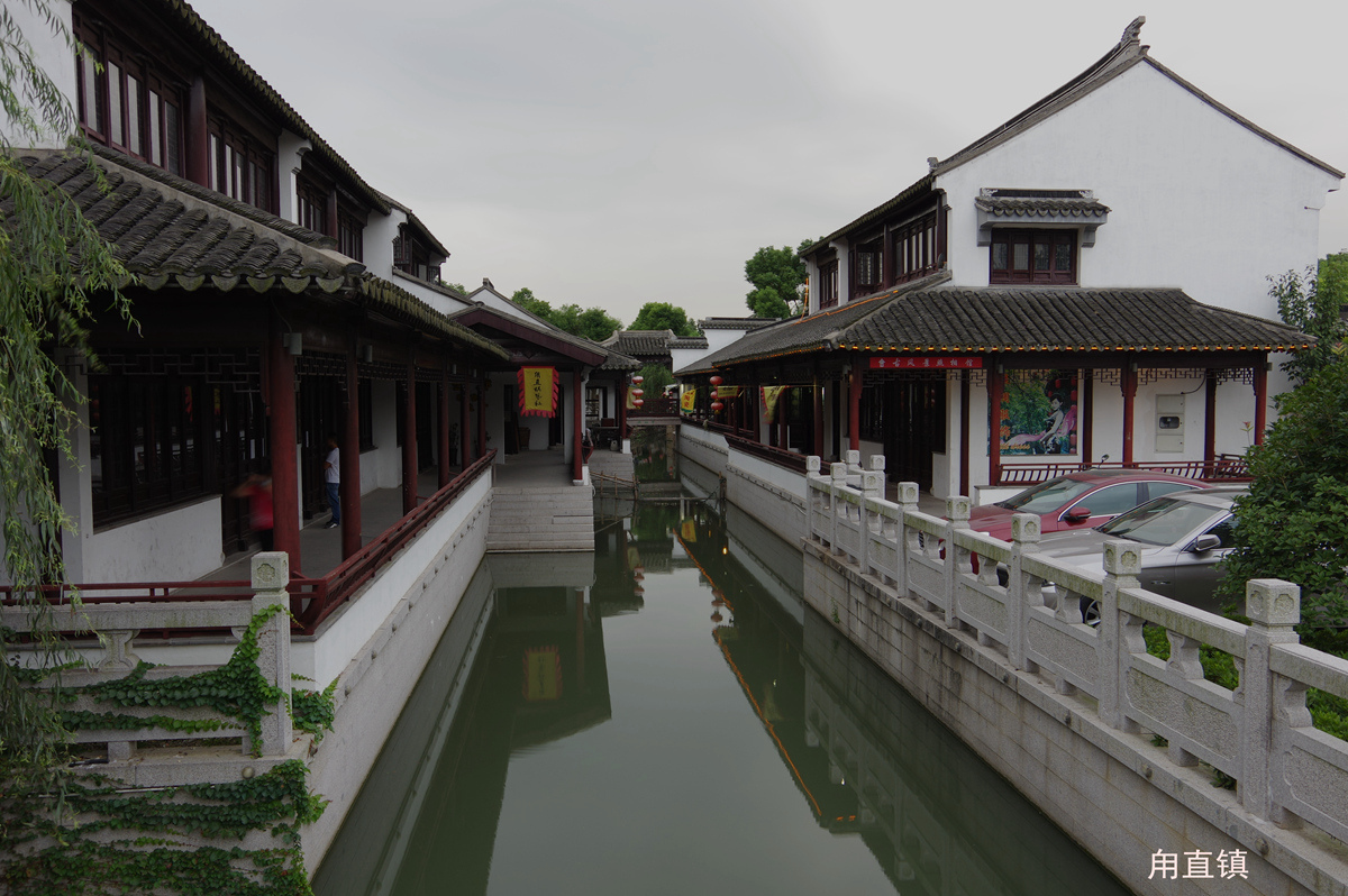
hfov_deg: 67.4
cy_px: 448
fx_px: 1010
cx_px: 674
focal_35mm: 27
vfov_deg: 47.9
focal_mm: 18
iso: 100
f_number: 7.1
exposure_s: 1/2.5
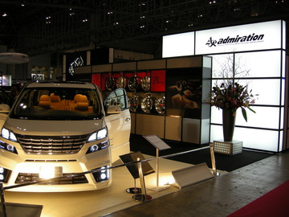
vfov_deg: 39.7
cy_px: 108
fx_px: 301
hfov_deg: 51.4
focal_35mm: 36
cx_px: 144
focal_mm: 7.5
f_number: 2.7
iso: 87
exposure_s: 1/58.1
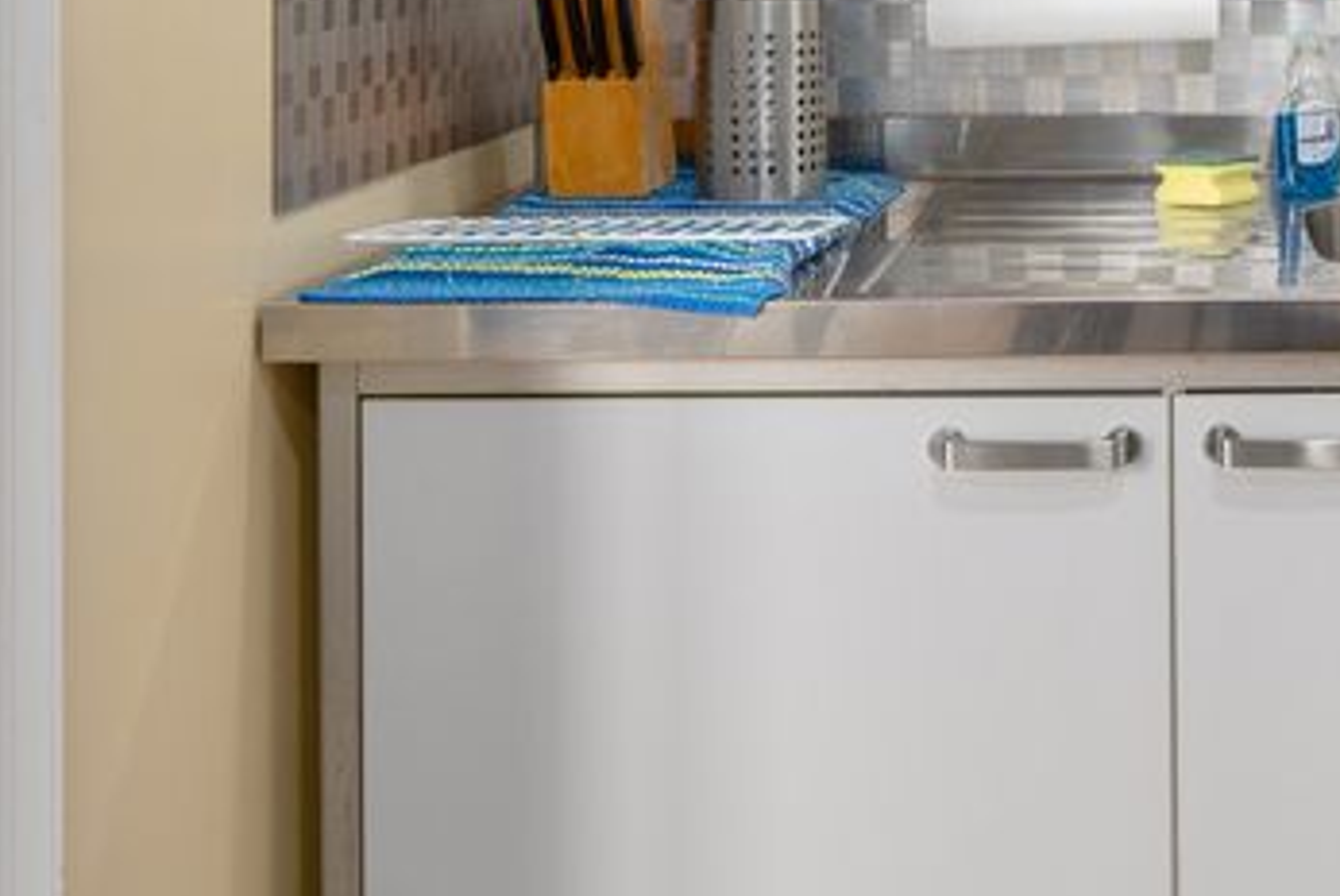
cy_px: -164
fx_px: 2086
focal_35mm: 56
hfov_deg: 33.8
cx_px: 1189
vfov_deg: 22.4
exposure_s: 1/6
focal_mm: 19
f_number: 8
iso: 320
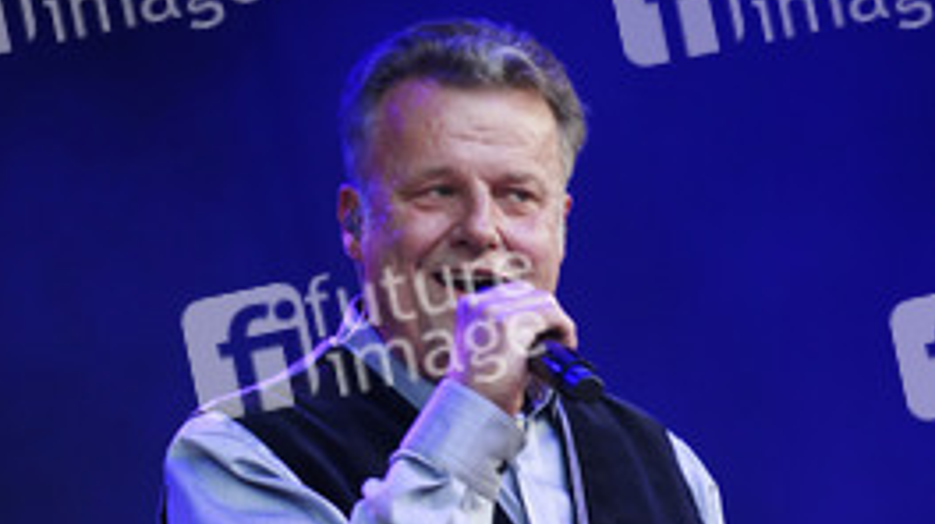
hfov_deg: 4.5
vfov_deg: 2.5
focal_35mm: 476
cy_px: 513
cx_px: 468
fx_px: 11792
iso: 640
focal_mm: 300
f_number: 5.6
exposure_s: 1/200
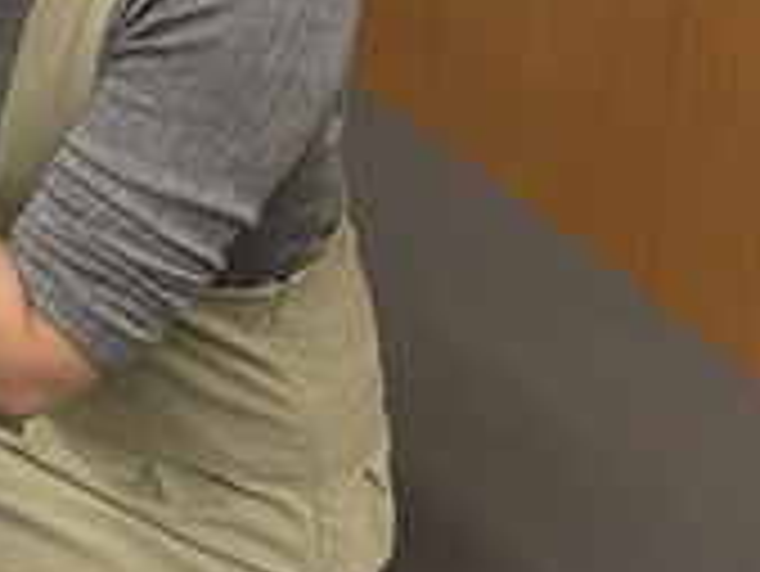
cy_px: -108
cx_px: -643
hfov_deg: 16.2
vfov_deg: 14.4
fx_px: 2197
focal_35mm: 100
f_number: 1.6
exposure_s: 1/50
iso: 80
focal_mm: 4.2
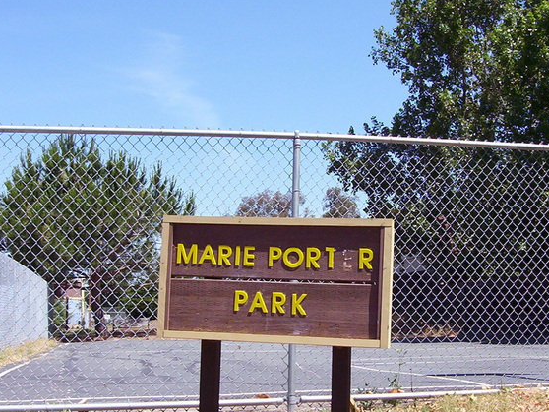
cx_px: 333
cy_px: 250
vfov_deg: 23.3
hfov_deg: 30.6
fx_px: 1000
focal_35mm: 63
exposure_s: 1/555
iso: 100
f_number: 5.17
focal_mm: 5.77
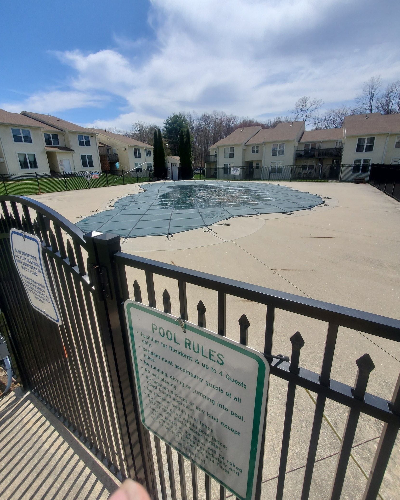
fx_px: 207
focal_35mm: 14
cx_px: 197
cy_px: 233
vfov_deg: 100.5
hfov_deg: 88.0
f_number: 2.2
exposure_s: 1/1746
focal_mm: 1.8
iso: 50
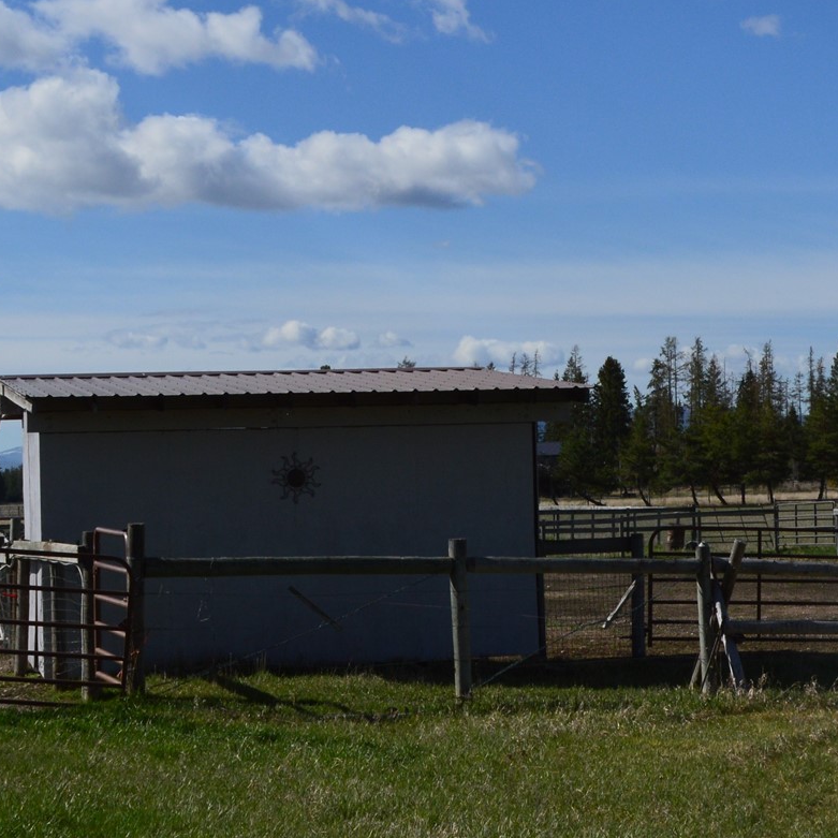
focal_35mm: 78
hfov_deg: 22.1
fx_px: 2136
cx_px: 586
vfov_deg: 22.2
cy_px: 327
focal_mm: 22
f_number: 11
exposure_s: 1/500
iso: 320
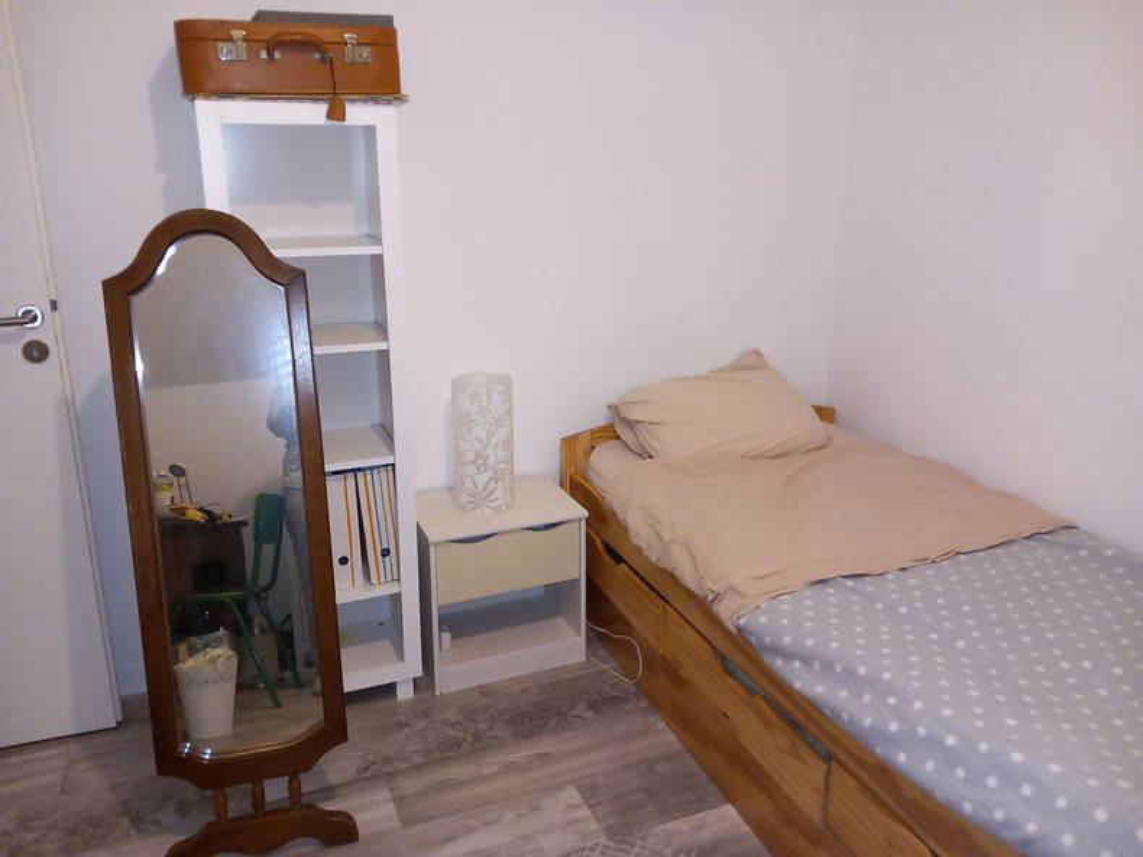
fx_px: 891
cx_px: 572
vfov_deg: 51.3
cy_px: 428
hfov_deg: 65.3
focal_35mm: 27
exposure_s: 1/25
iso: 400
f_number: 1.8
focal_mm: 4
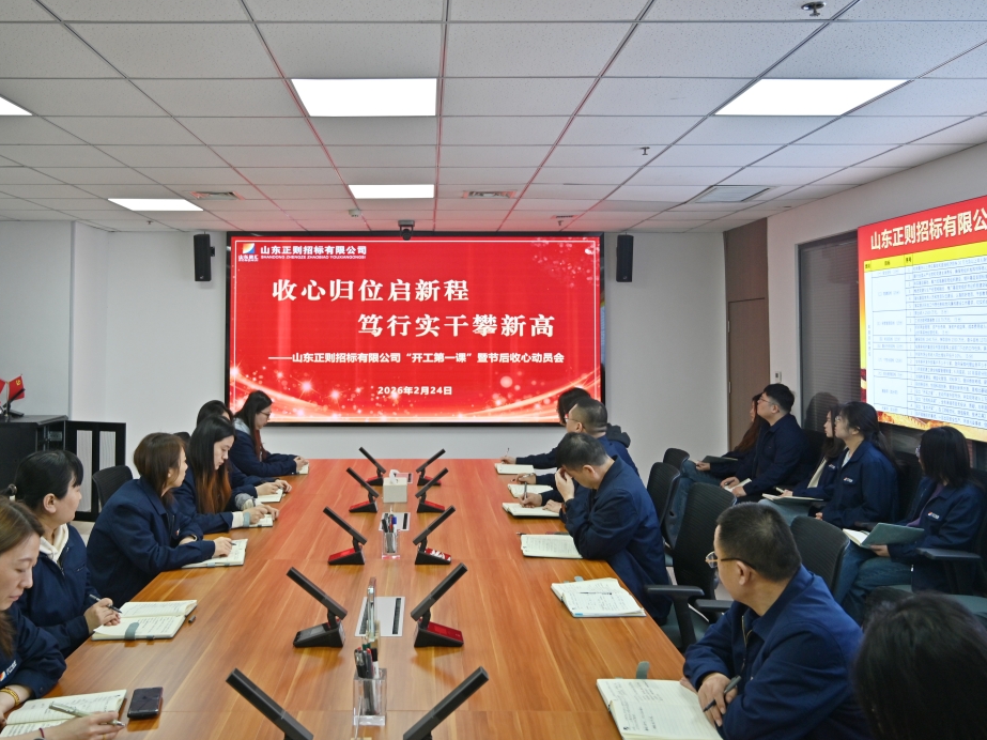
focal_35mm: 27
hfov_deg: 64.9
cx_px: 414
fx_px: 770
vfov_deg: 51.3
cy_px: 356
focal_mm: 24
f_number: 4
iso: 400
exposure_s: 1/200
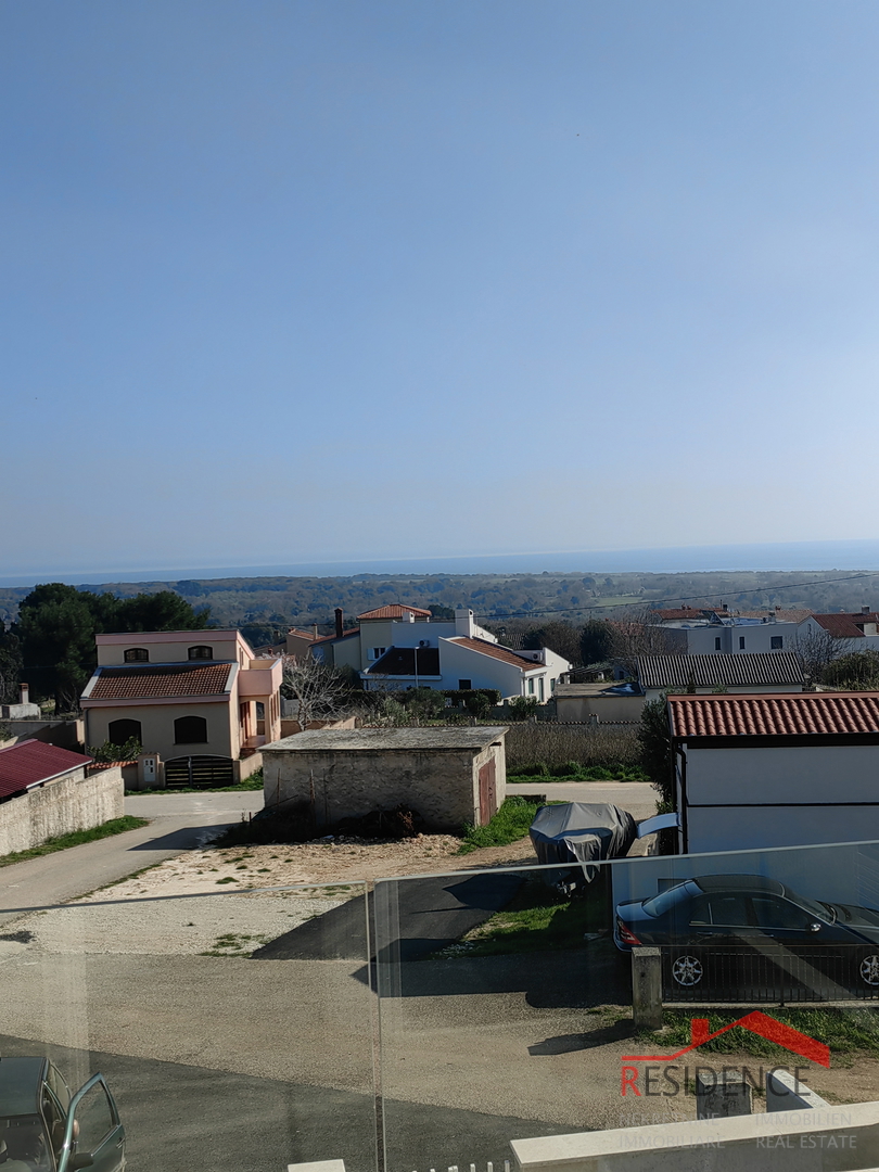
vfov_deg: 46.8
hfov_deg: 36.0
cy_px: 586
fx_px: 1354
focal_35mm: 40
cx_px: 440
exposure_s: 1/3460
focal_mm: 5.54
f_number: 1.8
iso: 50
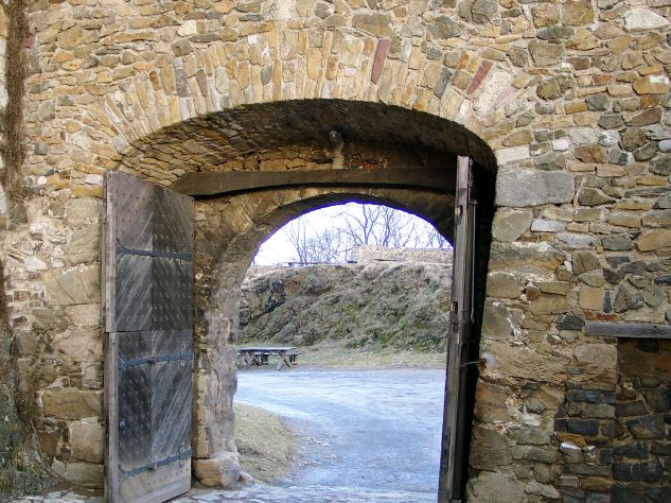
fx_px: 833
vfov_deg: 33.5
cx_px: 294
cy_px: 280
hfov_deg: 43.8
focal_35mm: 43
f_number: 2
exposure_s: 1/77.8
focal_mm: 7.13
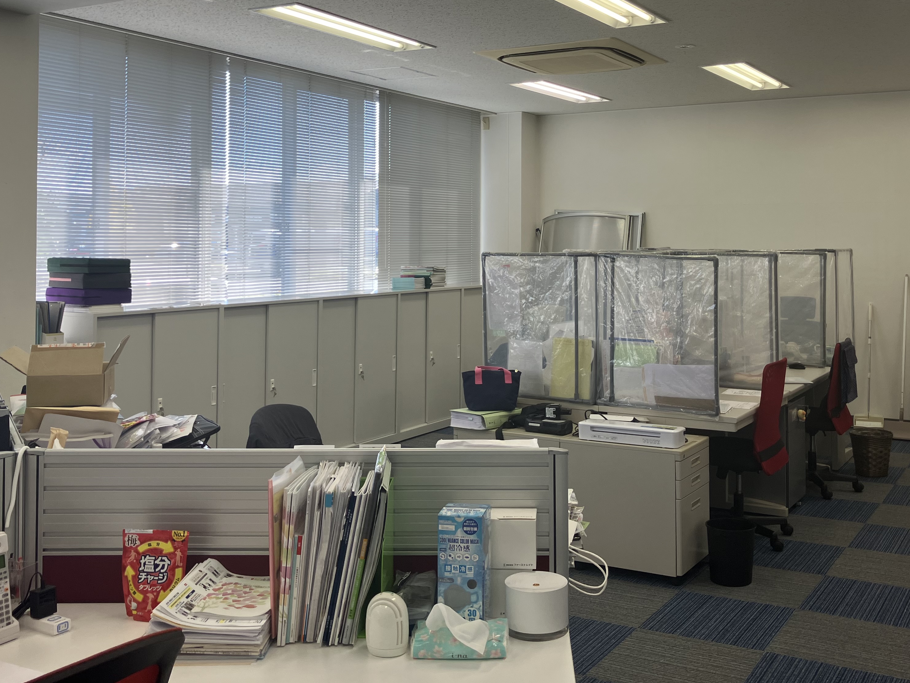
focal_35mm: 38
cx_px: 520
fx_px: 999
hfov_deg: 48.8
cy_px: 235
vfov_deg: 37.4
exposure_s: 1/133
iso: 20
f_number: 1.8
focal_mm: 3.99
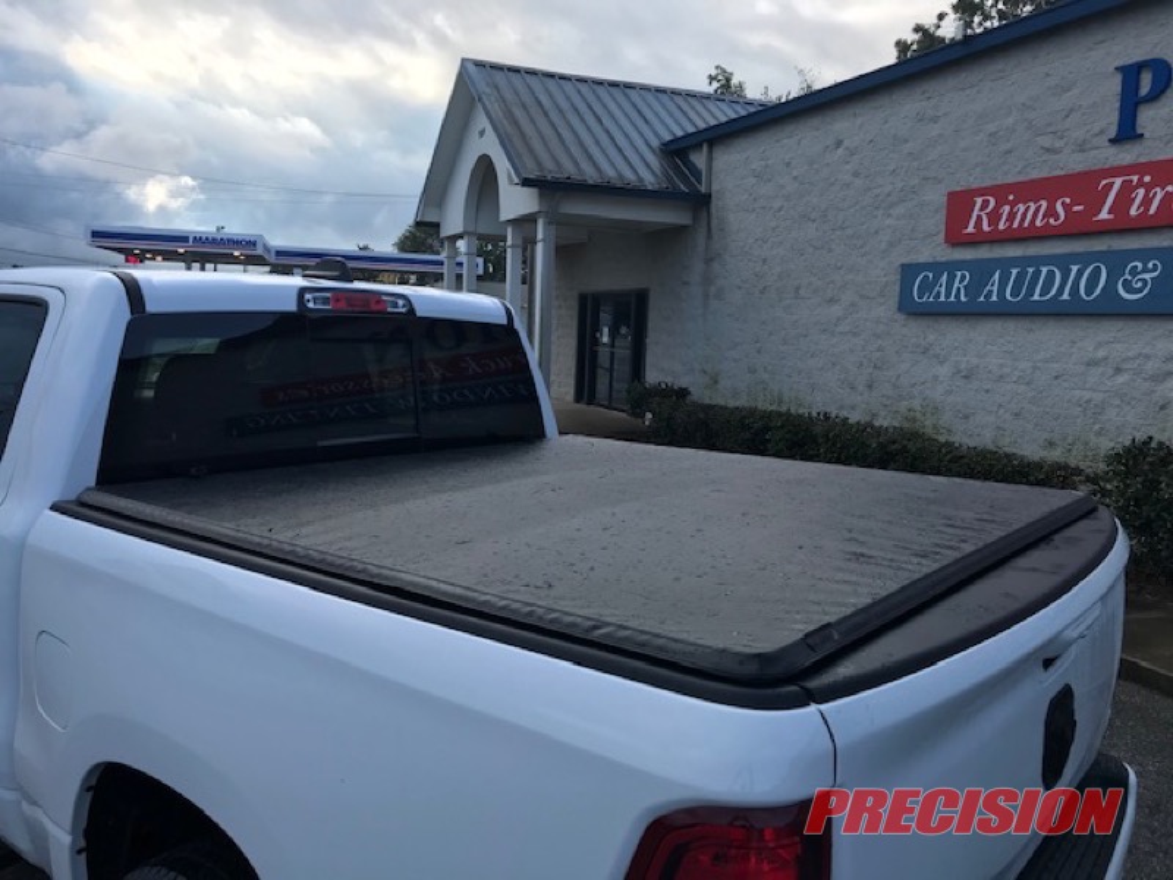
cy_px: 440
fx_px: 949
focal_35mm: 28
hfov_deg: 63.4
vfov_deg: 49.7
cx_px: 586
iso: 20
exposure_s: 1/1008
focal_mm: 3.99
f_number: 1.8
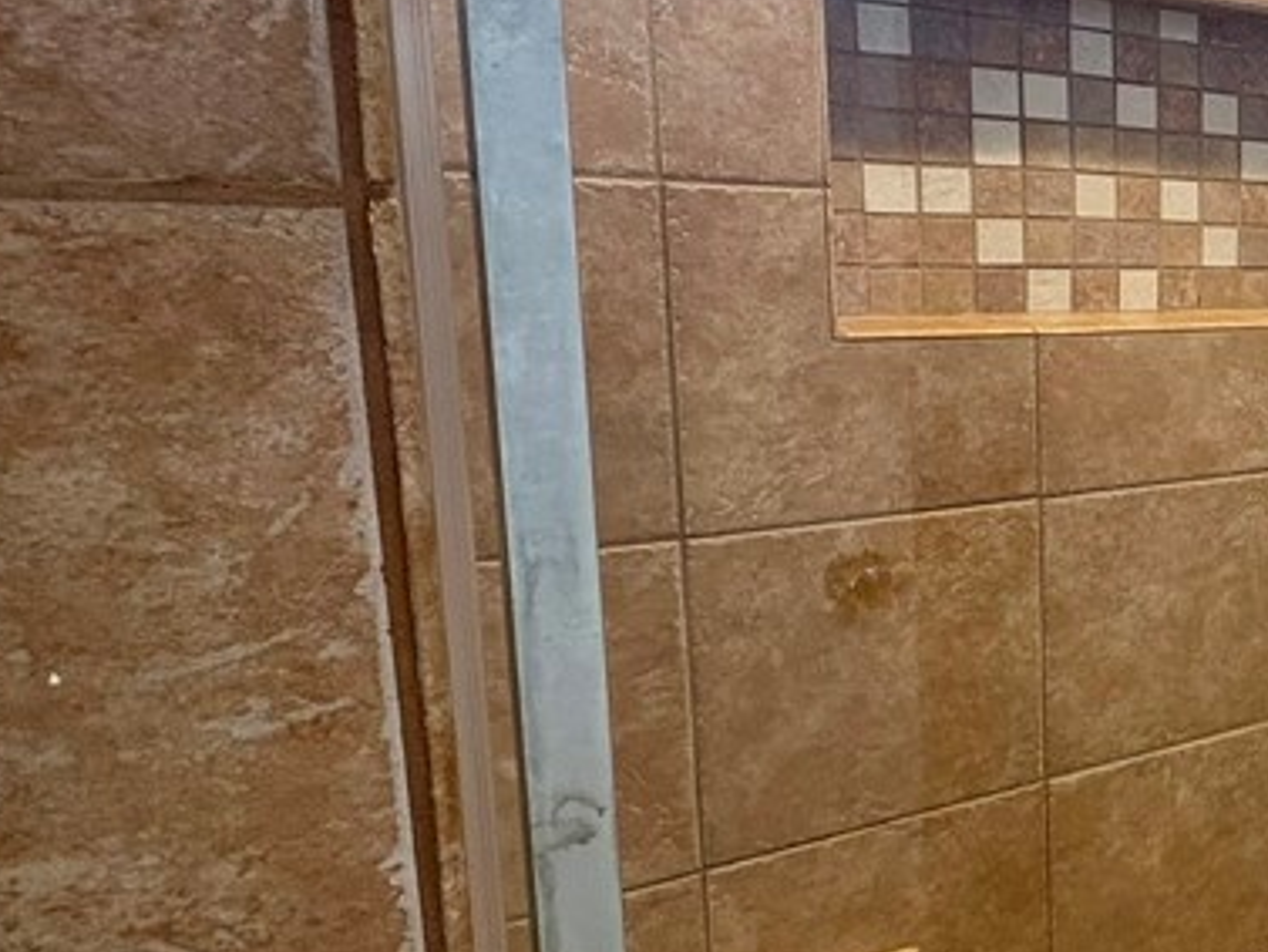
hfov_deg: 34.0
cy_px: 431
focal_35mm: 38
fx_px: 1392
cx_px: 1672
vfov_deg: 37.7
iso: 125
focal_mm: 2.22
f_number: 2.2
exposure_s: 1/60
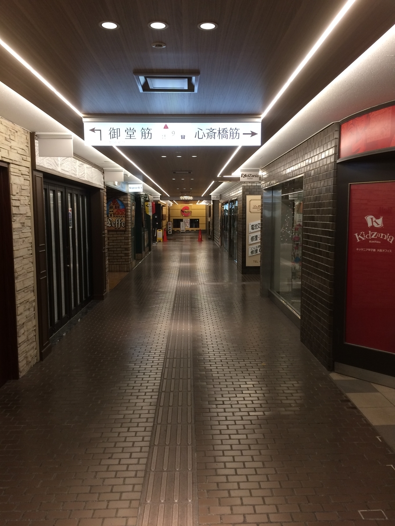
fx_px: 441
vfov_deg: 61.7
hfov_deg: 48.2
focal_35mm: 29
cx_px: 198
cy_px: 263
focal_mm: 4.15
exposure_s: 1/30
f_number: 2.2
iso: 32
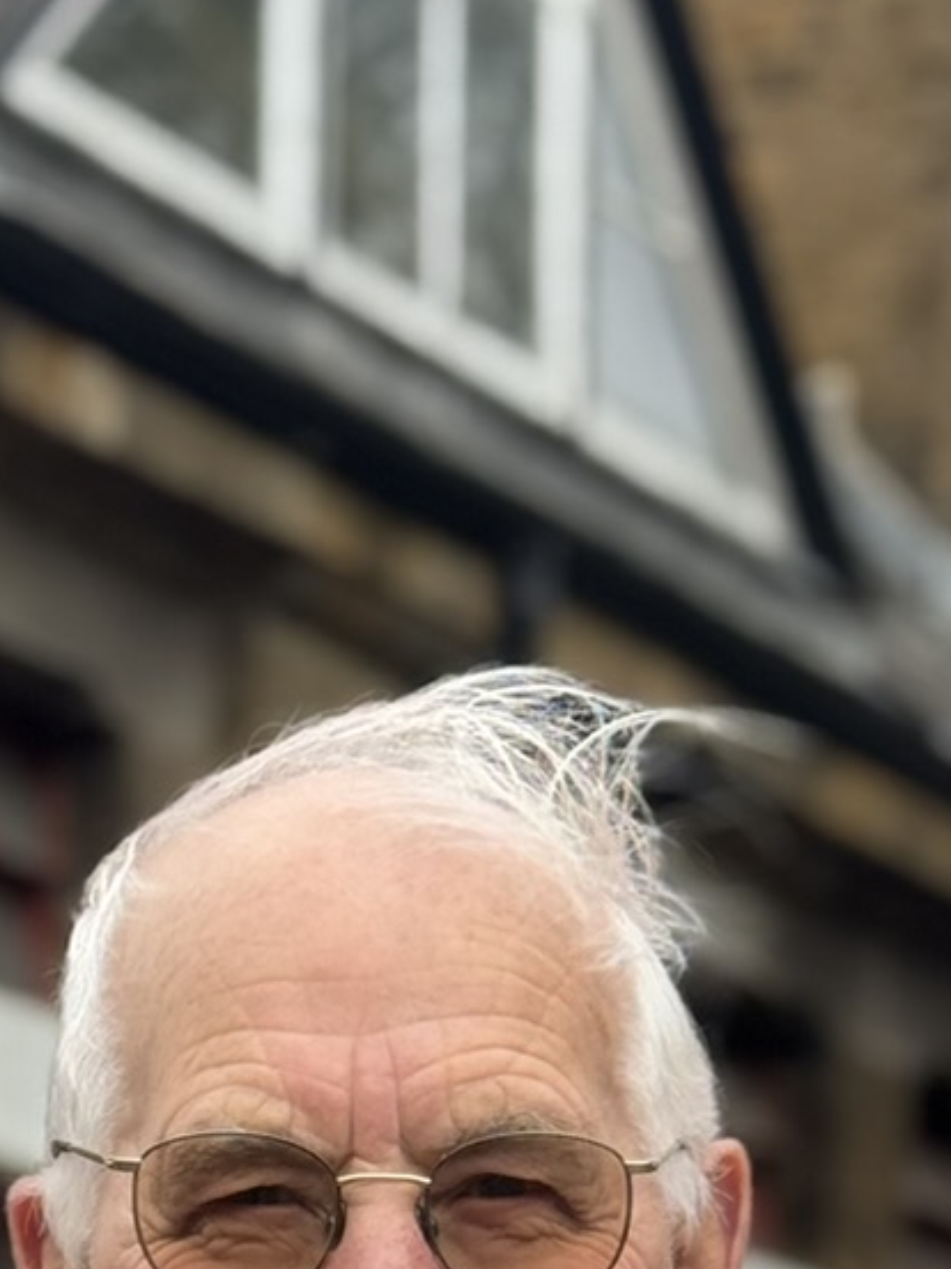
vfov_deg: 10.6
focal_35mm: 178
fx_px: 6520
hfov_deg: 8.3
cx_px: 560
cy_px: 2032
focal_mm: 6.76
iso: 64
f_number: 1.78
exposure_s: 1/802
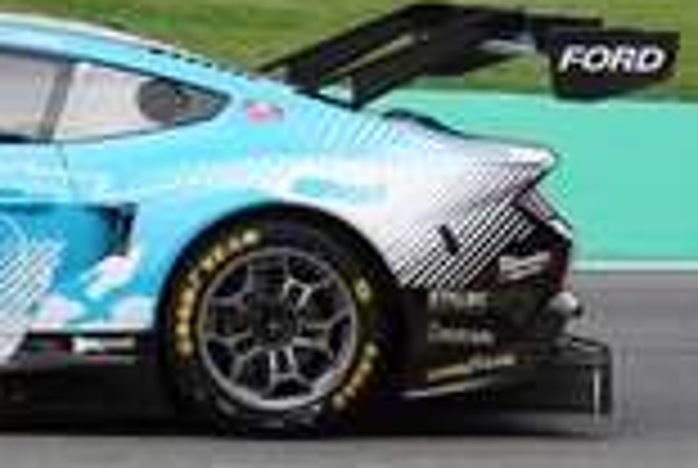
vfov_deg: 5.0
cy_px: 176
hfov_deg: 7.4
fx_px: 5342
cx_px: -180
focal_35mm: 275
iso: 320
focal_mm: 34.68
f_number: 3.5
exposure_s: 1/800
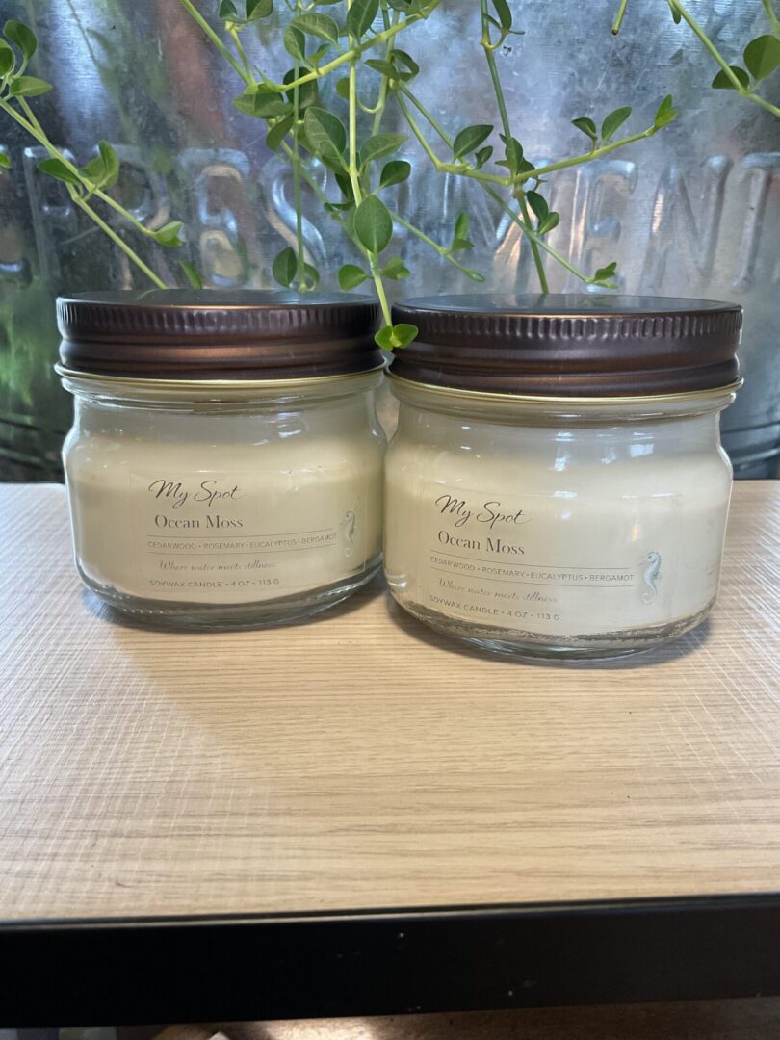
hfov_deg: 48.2
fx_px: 871
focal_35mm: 29
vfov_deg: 61.7
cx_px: 390
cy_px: 520
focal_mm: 3
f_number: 1.8
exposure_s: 1/60
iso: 100
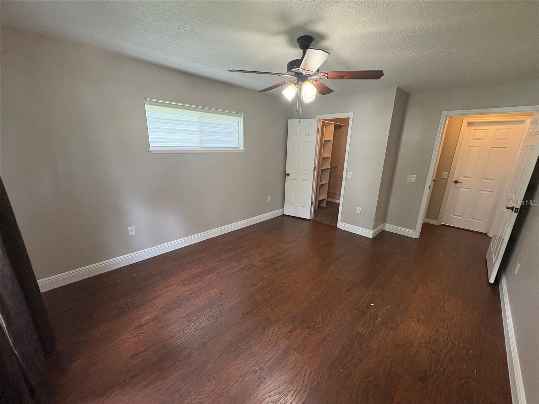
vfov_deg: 85.7
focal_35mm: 14
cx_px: 270
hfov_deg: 102.1
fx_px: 218
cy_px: 202
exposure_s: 1/120
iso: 400
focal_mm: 2.22
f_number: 2.2
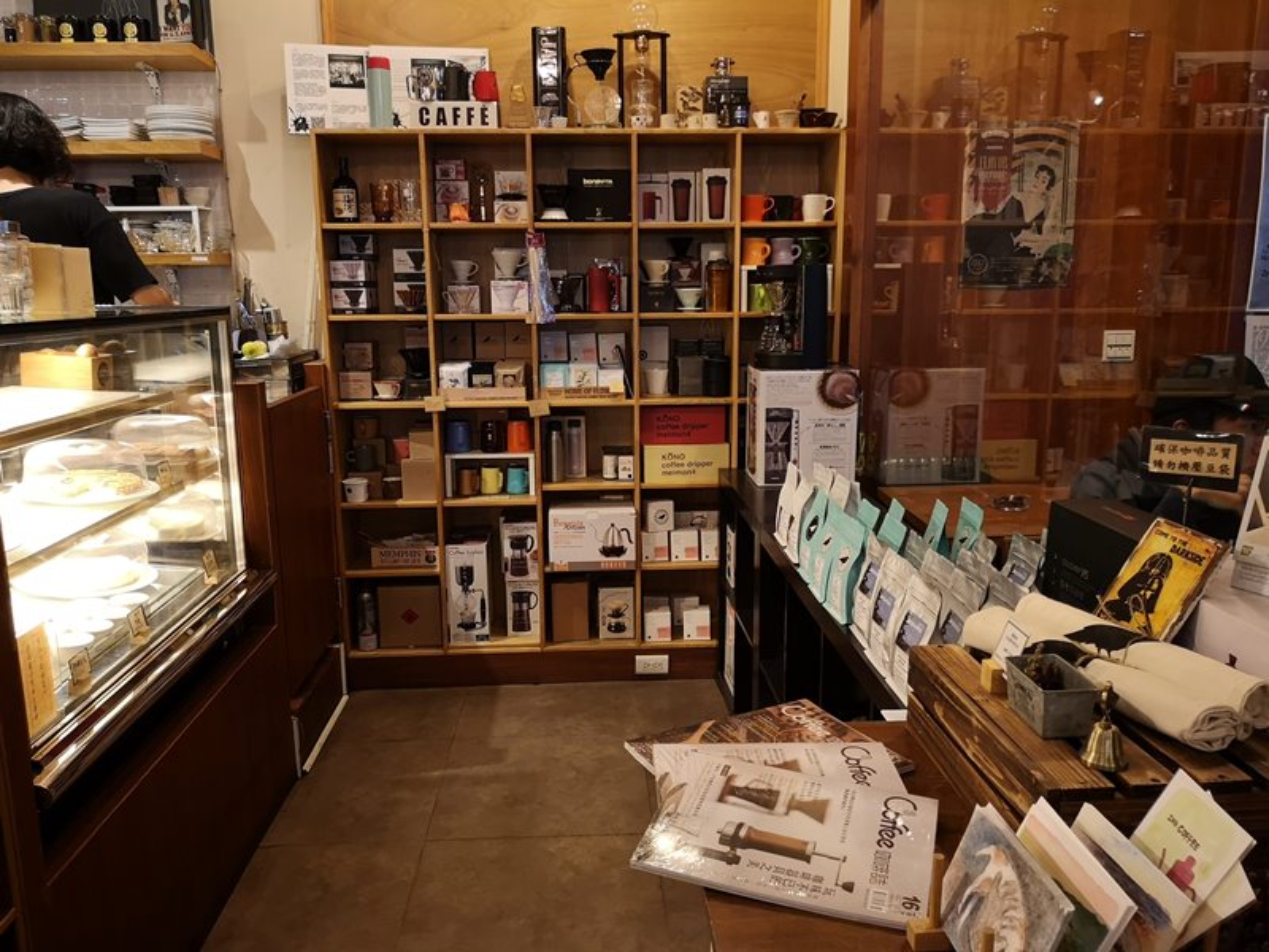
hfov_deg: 65.3
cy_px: 476
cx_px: 634
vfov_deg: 51.4
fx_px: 990
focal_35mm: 27
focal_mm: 3.95
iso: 640
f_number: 1.8
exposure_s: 1/60
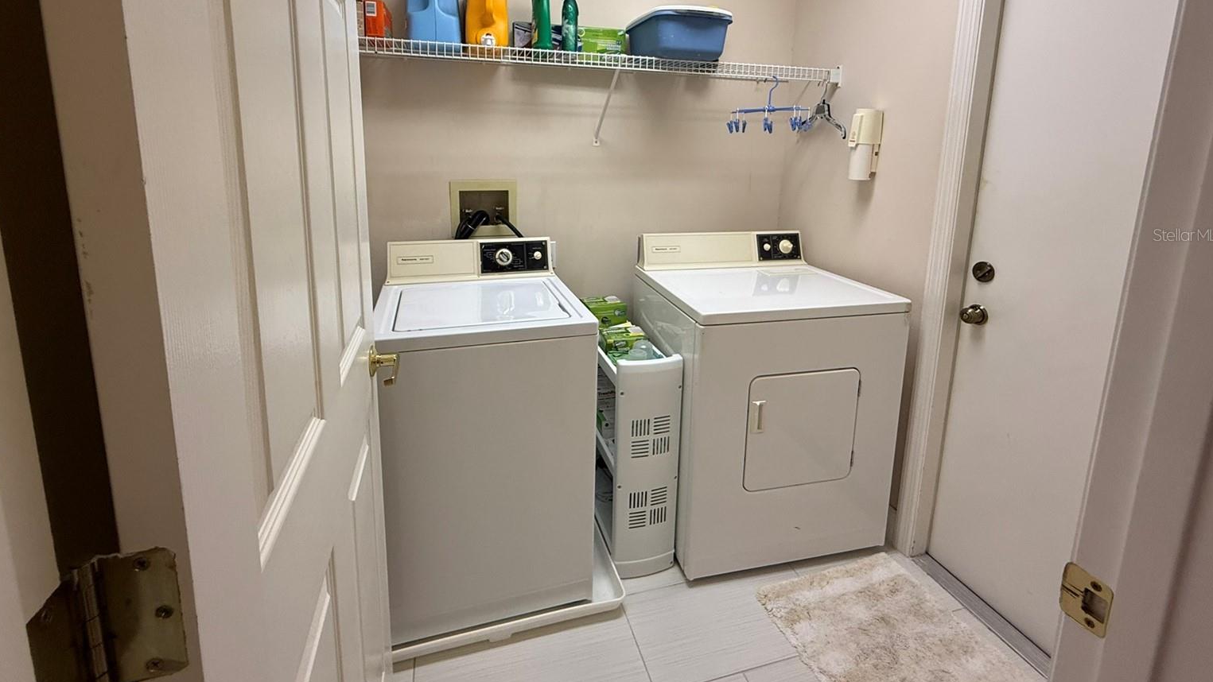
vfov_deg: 65.5
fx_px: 515
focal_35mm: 16
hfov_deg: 99.3
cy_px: 234
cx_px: 592
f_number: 2.2
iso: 200
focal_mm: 2.22
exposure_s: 1/120
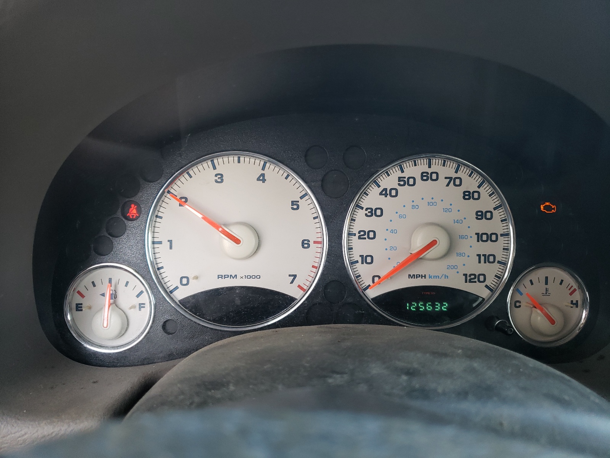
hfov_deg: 67.3
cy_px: 229
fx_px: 458
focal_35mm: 26
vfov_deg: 53.1
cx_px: 305
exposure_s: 1/120
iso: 97
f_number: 1.5
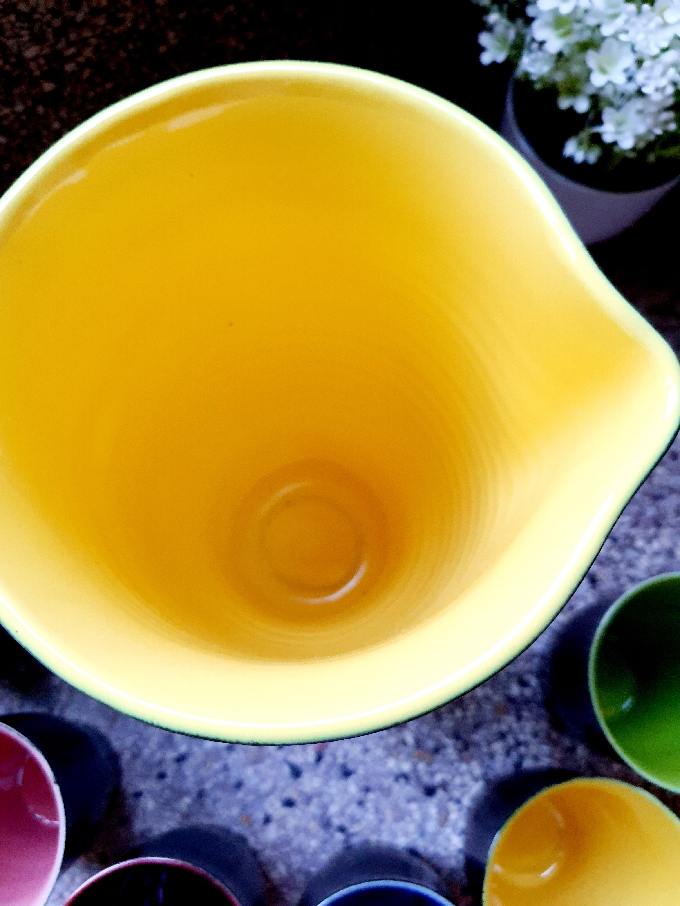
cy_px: 453
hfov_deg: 53.1
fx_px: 681
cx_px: 340
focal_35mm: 26
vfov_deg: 67.3
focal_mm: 4.32
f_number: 1.7
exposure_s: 1/120
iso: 200
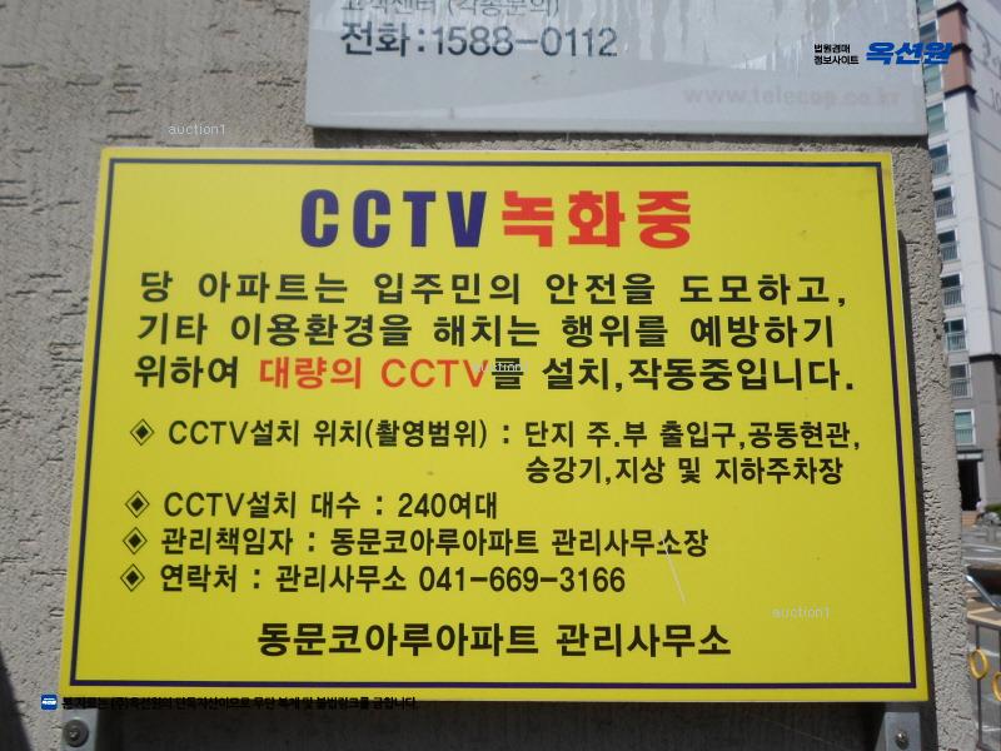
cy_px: 376
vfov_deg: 51.4
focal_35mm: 27
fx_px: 781
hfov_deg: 65.3
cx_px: 500
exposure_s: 1/250
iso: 80
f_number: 9.5
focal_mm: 4.9
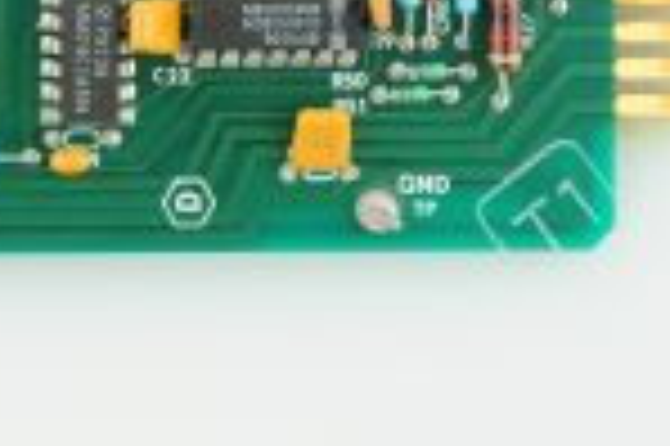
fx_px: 4108
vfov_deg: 6.1
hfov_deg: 9.2
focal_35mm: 221
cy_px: -268
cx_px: -162
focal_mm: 55
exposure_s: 1/125
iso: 1600
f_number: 11
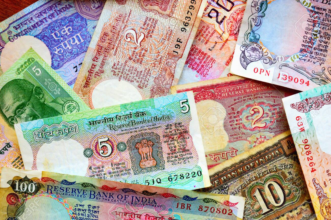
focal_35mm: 57
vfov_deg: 23.7
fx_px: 524
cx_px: 166
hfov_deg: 35.1
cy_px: 110
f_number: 6.3
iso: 400
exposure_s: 1/160
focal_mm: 38
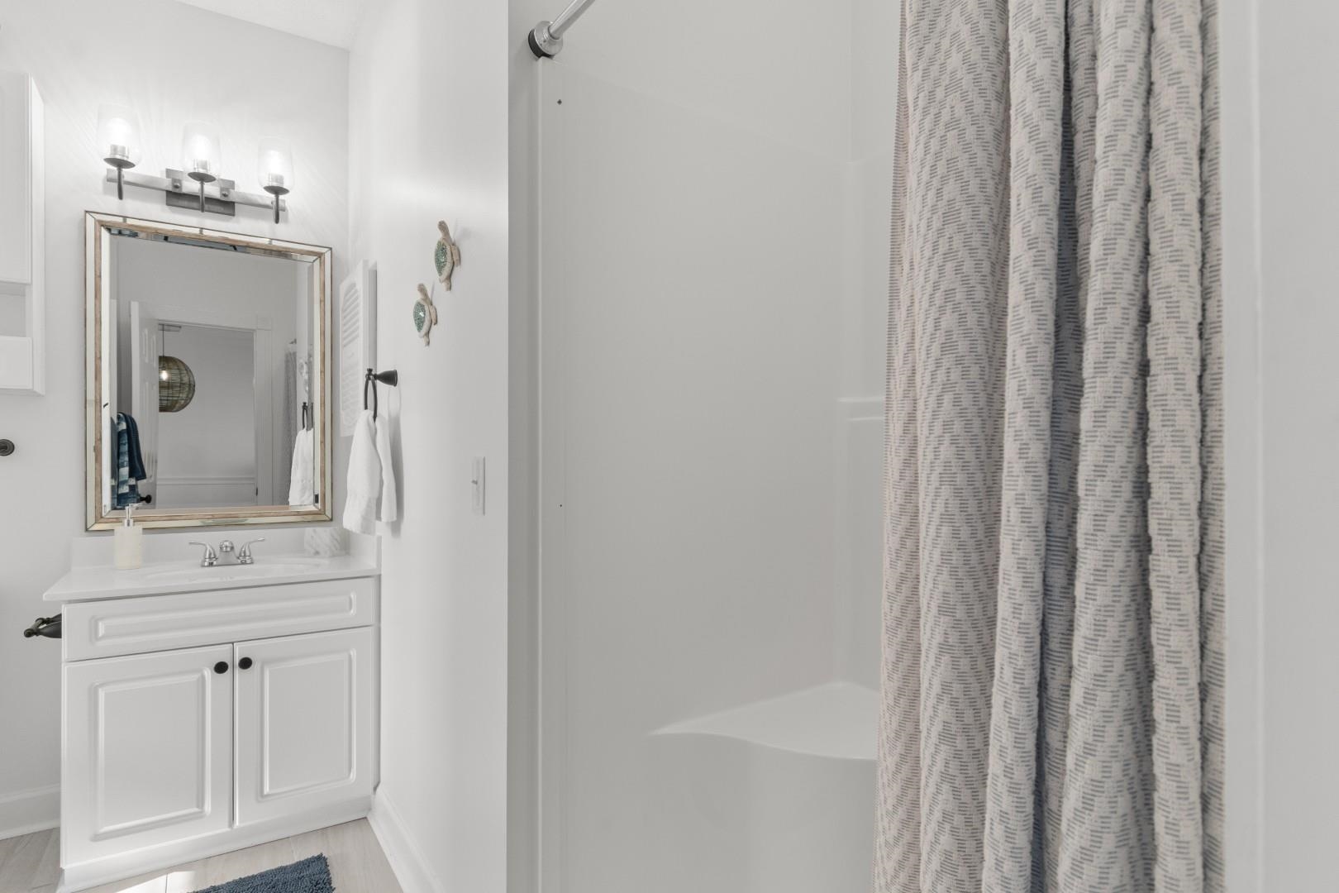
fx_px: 707
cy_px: 446
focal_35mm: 19
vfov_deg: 64.6
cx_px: 670
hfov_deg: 86.9
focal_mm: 13
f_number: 4.8
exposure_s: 1/3
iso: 100
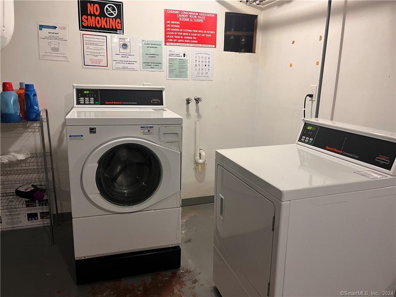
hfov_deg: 67.3
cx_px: 198
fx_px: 297
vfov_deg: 53.1
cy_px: 148
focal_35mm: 26
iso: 160
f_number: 1.6
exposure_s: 1/60
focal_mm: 5.1
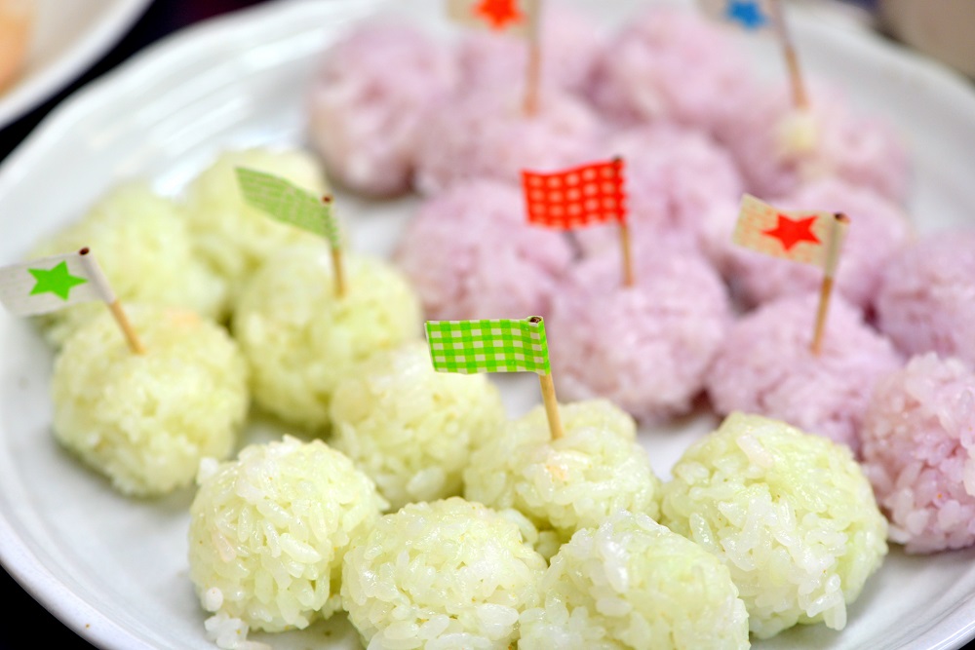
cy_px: 325
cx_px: 488
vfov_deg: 13.0
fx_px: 2844
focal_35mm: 105
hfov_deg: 19.5
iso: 640
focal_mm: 105
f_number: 5.6
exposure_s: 1/125
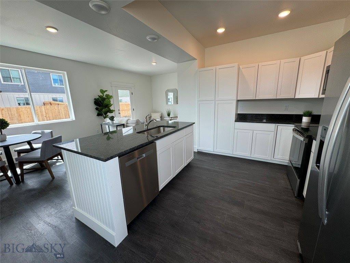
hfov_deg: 102.1
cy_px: 132
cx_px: 175
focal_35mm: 14
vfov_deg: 85.7
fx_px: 142
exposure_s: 1/120
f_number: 2.2
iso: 50
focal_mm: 2.22
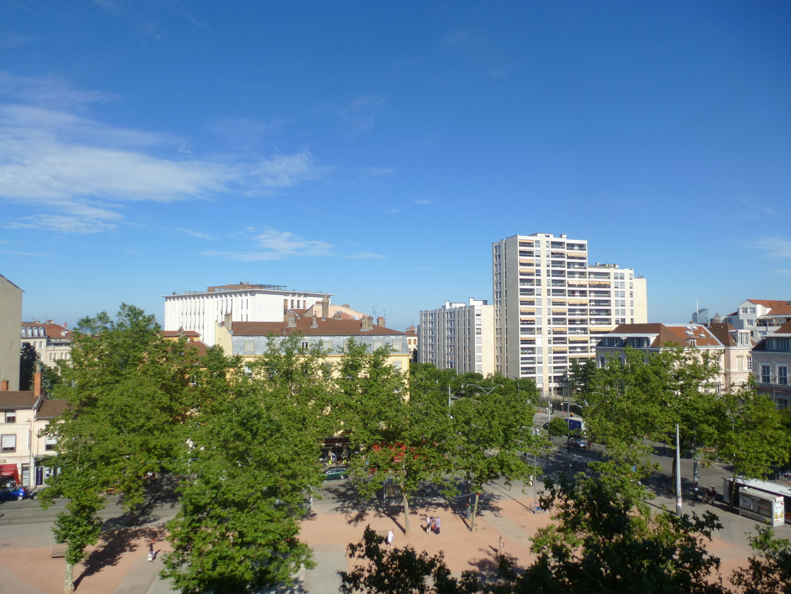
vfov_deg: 56.8
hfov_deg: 71.6
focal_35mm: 24
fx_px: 548
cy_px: 297
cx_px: 396
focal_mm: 4.3
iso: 100
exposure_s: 1/1600
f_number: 3.3
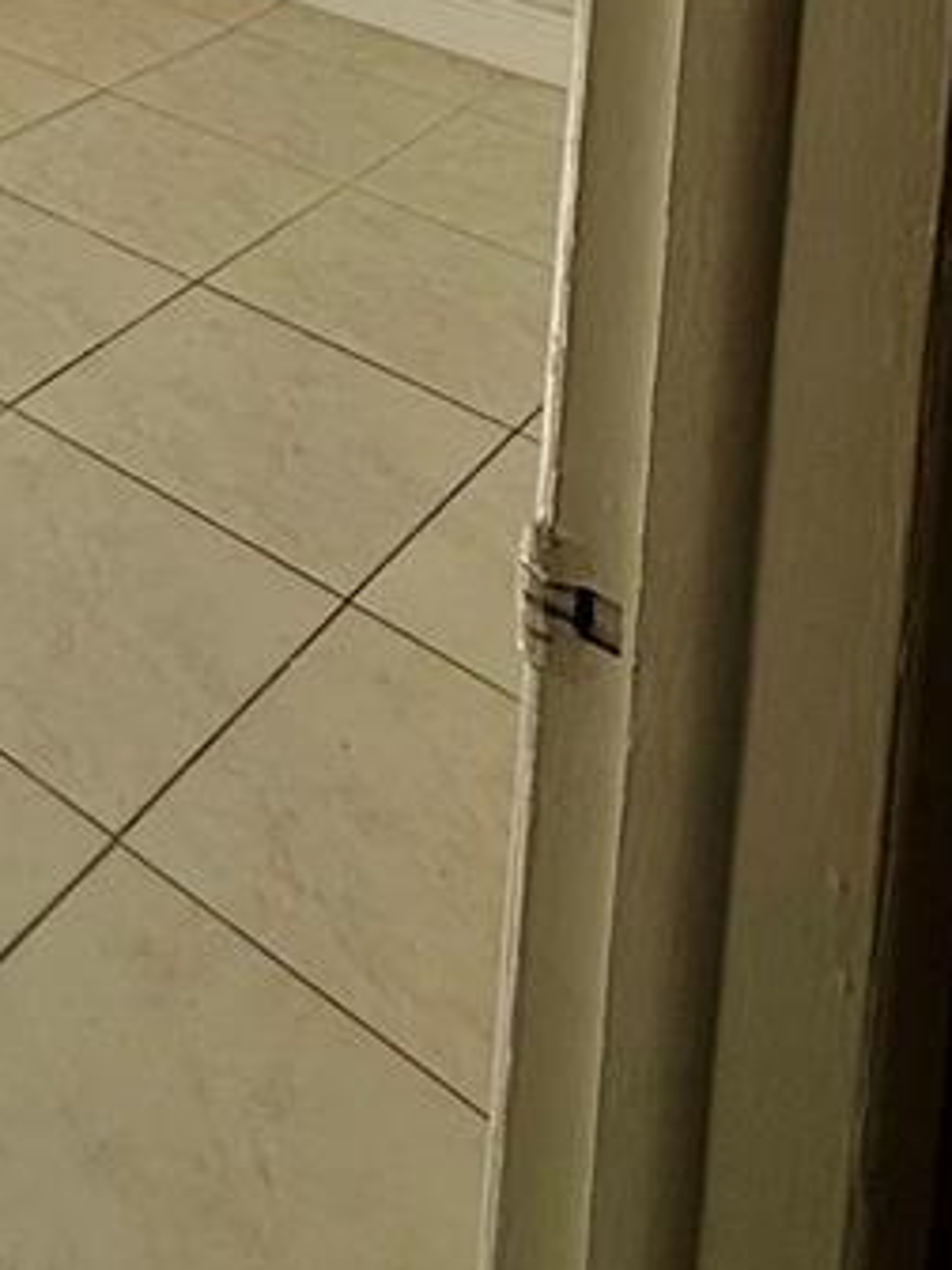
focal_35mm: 50
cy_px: -556
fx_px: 1833
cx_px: -302
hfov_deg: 25.0
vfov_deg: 28.0
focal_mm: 2.22
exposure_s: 1/1613
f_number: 2.2
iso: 80
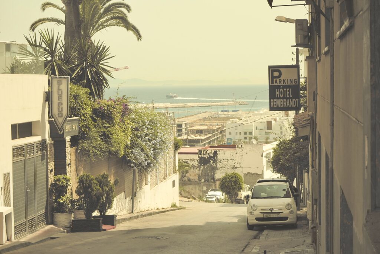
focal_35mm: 81
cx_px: 190
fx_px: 855
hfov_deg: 25.1
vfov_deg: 16.9
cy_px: 127
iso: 200
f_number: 4.9
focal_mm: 29.5
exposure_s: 1/2000
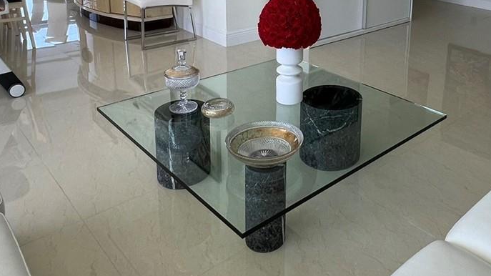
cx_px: 340
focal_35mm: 33
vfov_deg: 32.7
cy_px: 0
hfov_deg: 57.7
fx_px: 430
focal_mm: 1.57
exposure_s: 1/99
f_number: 1.8
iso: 64
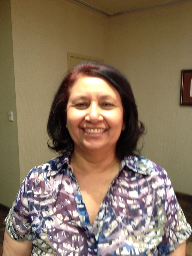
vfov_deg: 52.6
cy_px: 128
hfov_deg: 40.7
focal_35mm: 35
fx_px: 259
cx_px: 96
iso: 160
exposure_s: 1/20
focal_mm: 4.28
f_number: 2.4
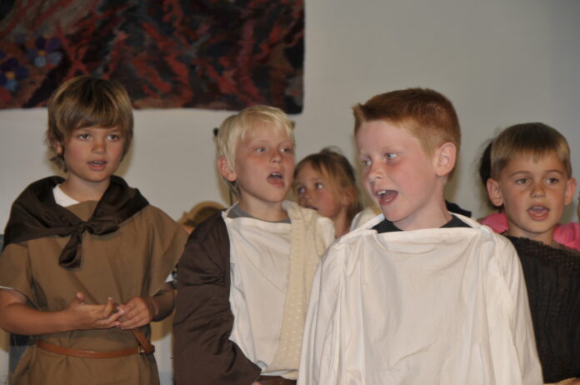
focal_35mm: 117
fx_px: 1882
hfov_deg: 17.5
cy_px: 192
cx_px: 290
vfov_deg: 11.7
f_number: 5.3
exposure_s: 1/60
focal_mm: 78
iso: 200
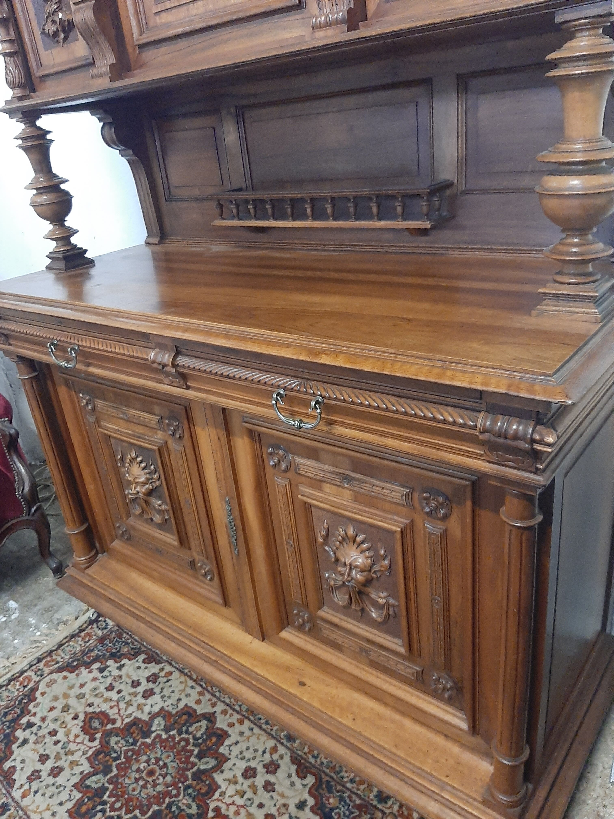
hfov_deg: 53.1
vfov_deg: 67.3
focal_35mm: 26
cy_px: 410
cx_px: 307
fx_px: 615
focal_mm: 3.93
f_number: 1.7
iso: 400
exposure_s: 1/24
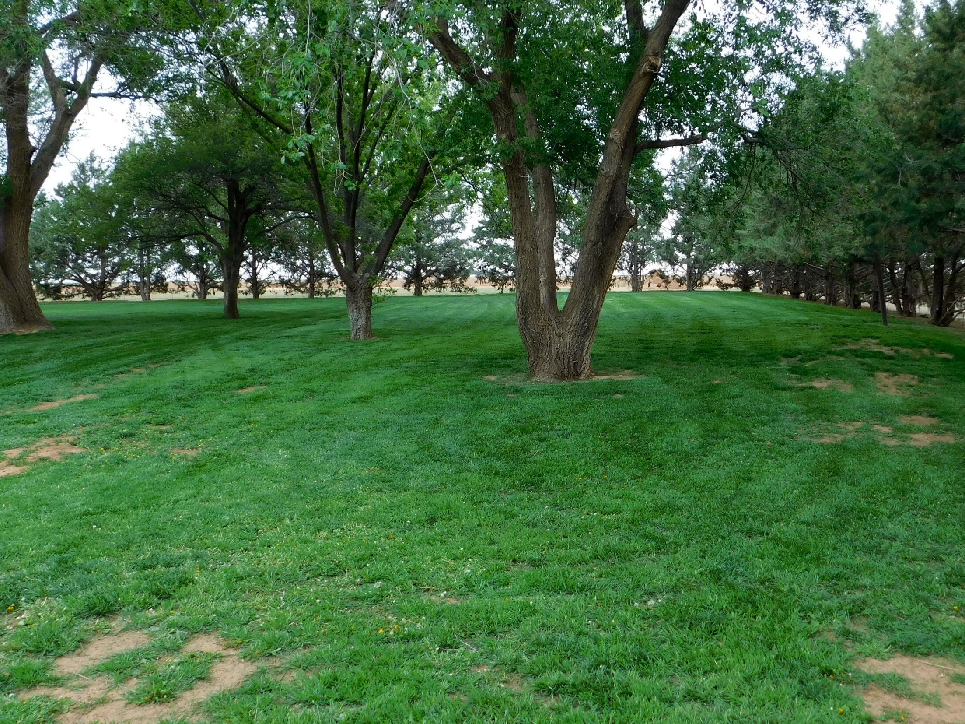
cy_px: 324
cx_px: 518
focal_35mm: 34
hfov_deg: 53.9
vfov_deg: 41.7
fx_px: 948
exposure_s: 1/250
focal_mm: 4.5
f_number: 3.1
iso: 125
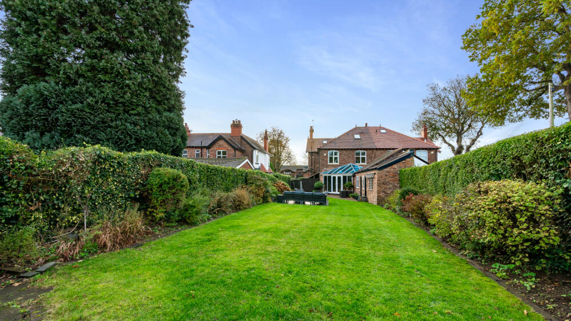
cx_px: 288
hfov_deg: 103.0
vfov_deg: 70.4
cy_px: 171
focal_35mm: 15
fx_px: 227
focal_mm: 14
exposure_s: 1/100
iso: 250
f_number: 10
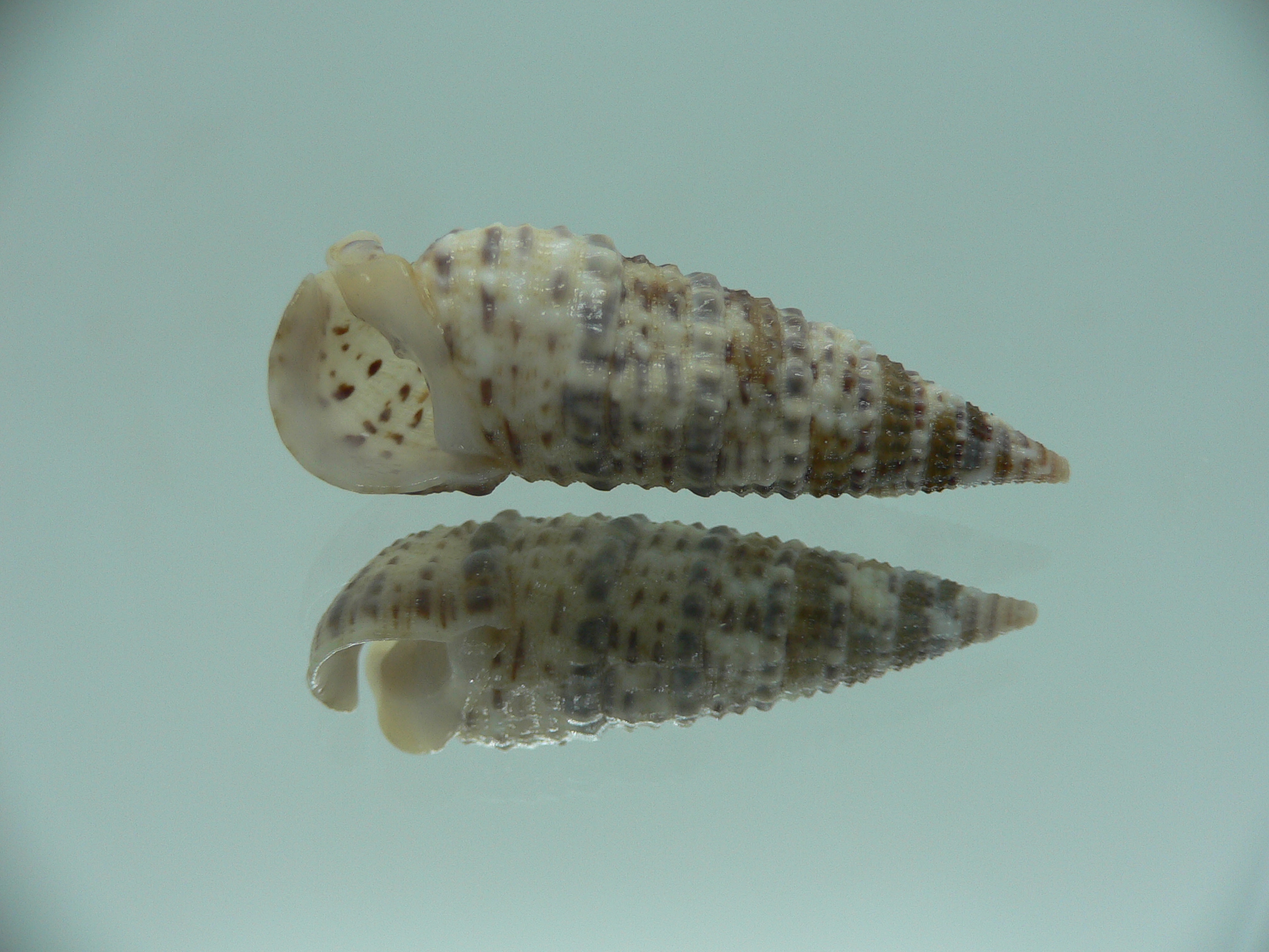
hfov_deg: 52.6
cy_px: 476
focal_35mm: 35
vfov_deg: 40.7
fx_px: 1283
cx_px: 634
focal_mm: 4.6
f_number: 2.8
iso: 80
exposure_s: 1/60
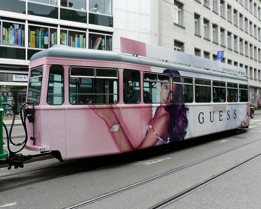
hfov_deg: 58.7
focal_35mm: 30
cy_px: 103
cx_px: 139
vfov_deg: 48.5
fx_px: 232
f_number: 4
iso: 100
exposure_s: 1/200
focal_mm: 4.6
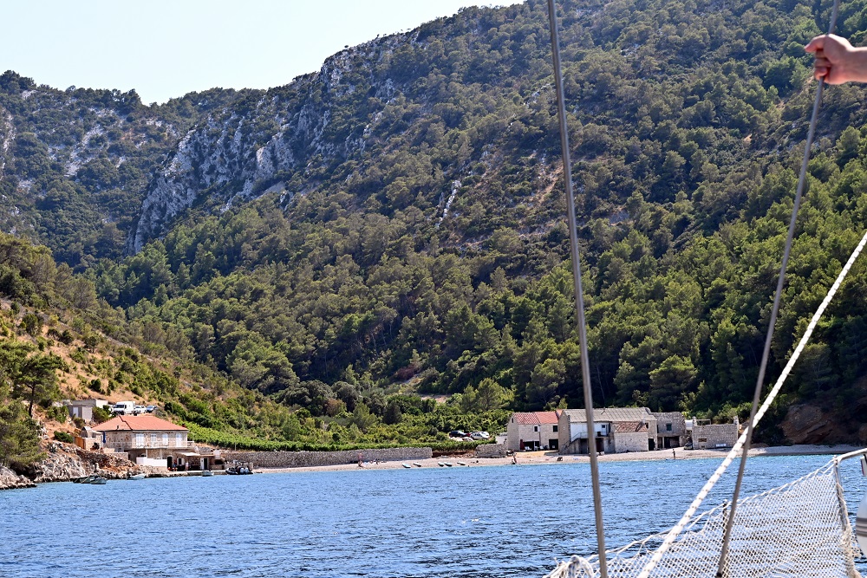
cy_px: 289
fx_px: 1686
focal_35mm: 70
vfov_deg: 19.5
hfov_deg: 28.8
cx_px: 434
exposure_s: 1/80
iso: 180
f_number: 16
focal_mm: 70
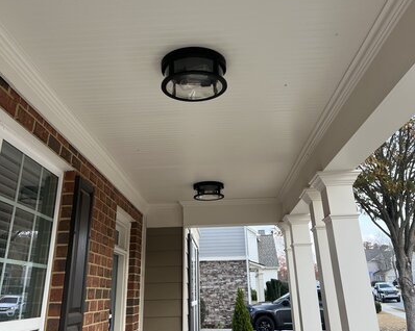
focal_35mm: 34
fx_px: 417
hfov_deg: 52.9
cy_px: 99
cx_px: 208
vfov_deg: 42.5
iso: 50
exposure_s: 1/407
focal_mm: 5.7
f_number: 1.5
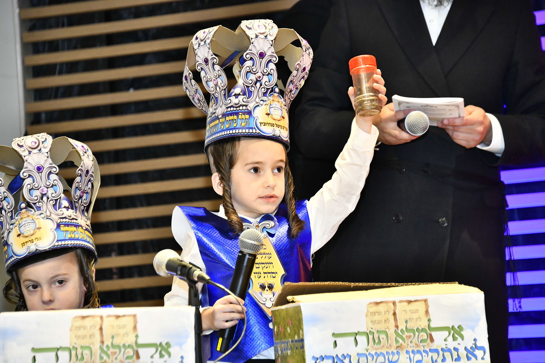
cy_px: 182
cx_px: 272
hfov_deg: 11.4
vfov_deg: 7.6
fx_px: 2724
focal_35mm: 180
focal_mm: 180
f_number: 5.6
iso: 2500
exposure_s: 1/80
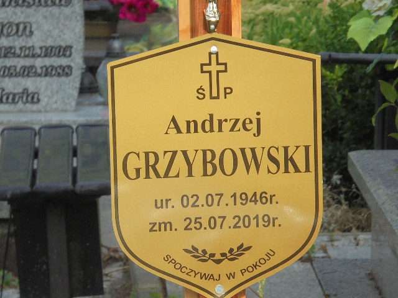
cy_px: 149
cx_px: 199
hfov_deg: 12.7
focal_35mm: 156
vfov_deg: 9.5
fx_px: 1794
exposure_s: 1/250
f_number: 6.5
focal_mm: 27.6
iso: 100
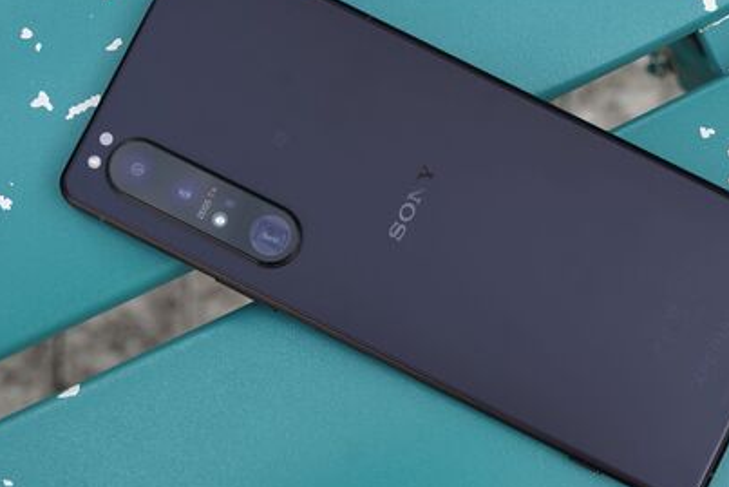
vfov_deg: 20.3
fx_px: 1357
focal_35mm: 67
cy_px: 231
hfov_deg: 30.1
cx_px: 393
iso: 160
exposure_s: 1/160
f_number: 6.3
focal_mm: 44
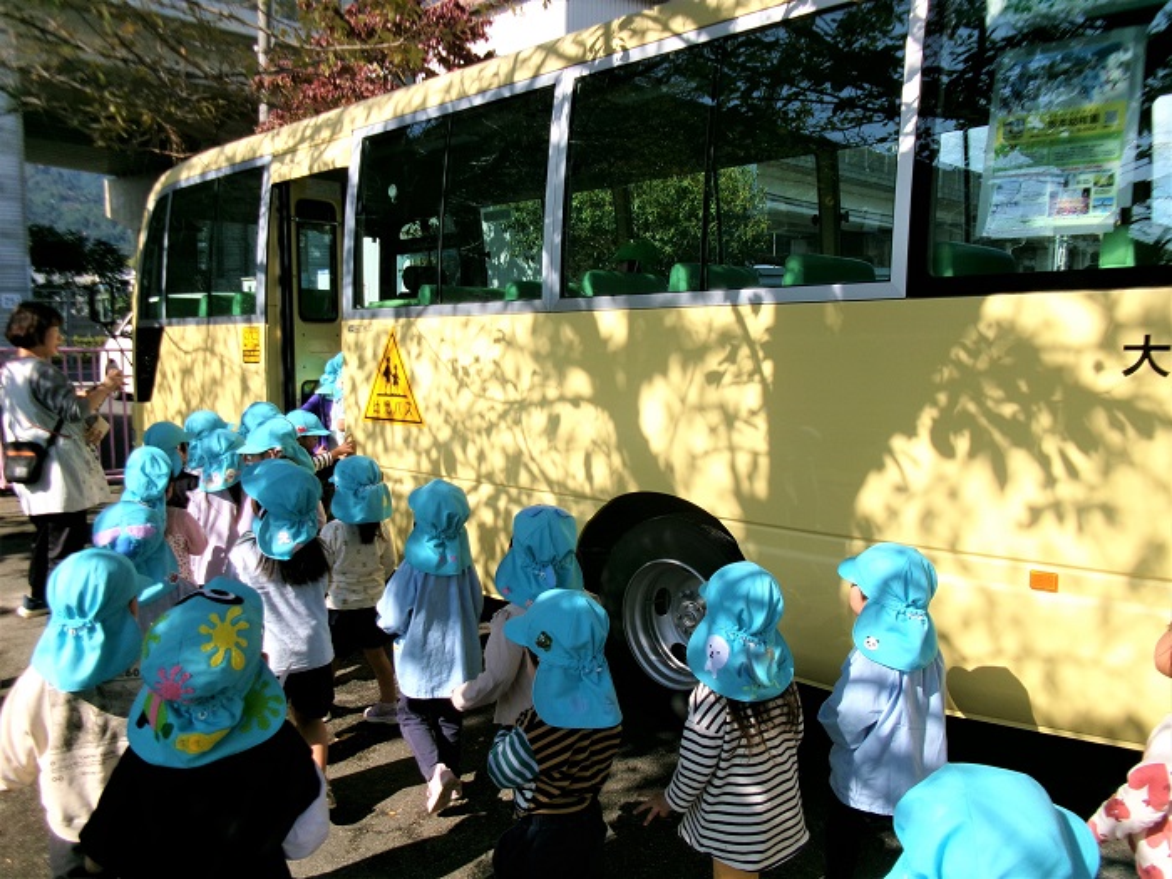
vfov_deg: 49.7
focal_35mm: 28
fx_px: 948
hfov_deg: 63.4
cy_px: 440
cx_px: 586
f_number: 3.9
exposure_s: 1/680
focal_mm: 5.1
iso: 100
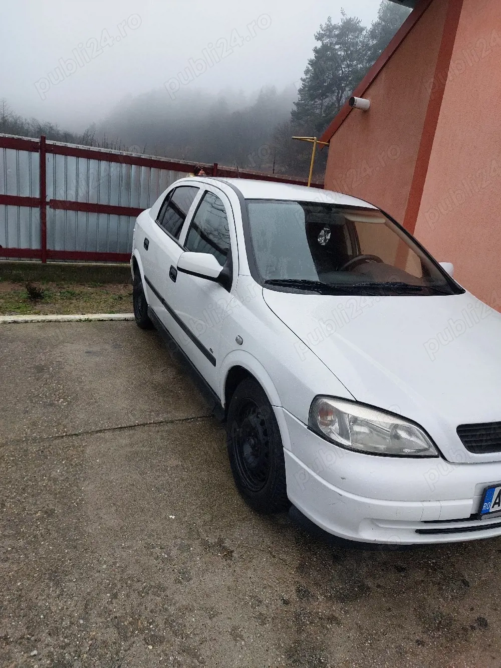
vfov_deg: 71.6
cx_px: 250
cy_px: 334
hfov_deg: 56.8
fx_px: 463
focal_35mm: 24
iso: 25
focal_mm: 5.23
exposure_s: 1/100
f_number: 1.8
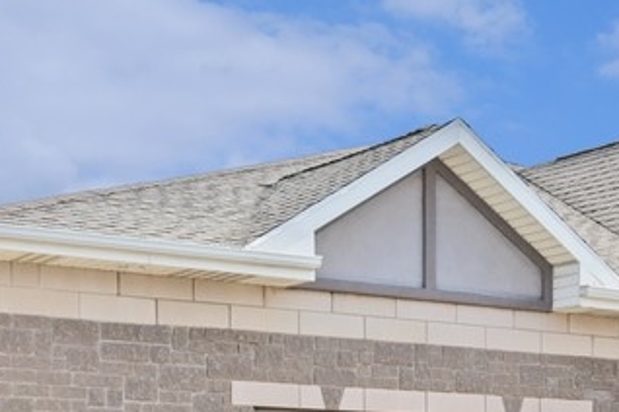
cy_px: 529
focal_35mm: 102
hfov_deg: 19.3
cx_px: 664
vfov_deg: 13.0
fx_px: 1754
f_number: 6.3
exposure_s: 1/800
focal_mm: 24
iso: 320
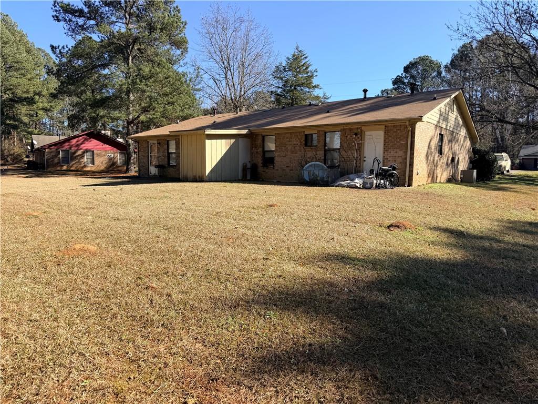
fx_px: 373
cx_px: 269
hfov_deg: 71.6
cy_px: 202
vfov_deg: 56.8
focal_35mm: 24
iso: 80
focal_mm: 6.76
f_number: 1.78
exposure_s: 1/2370
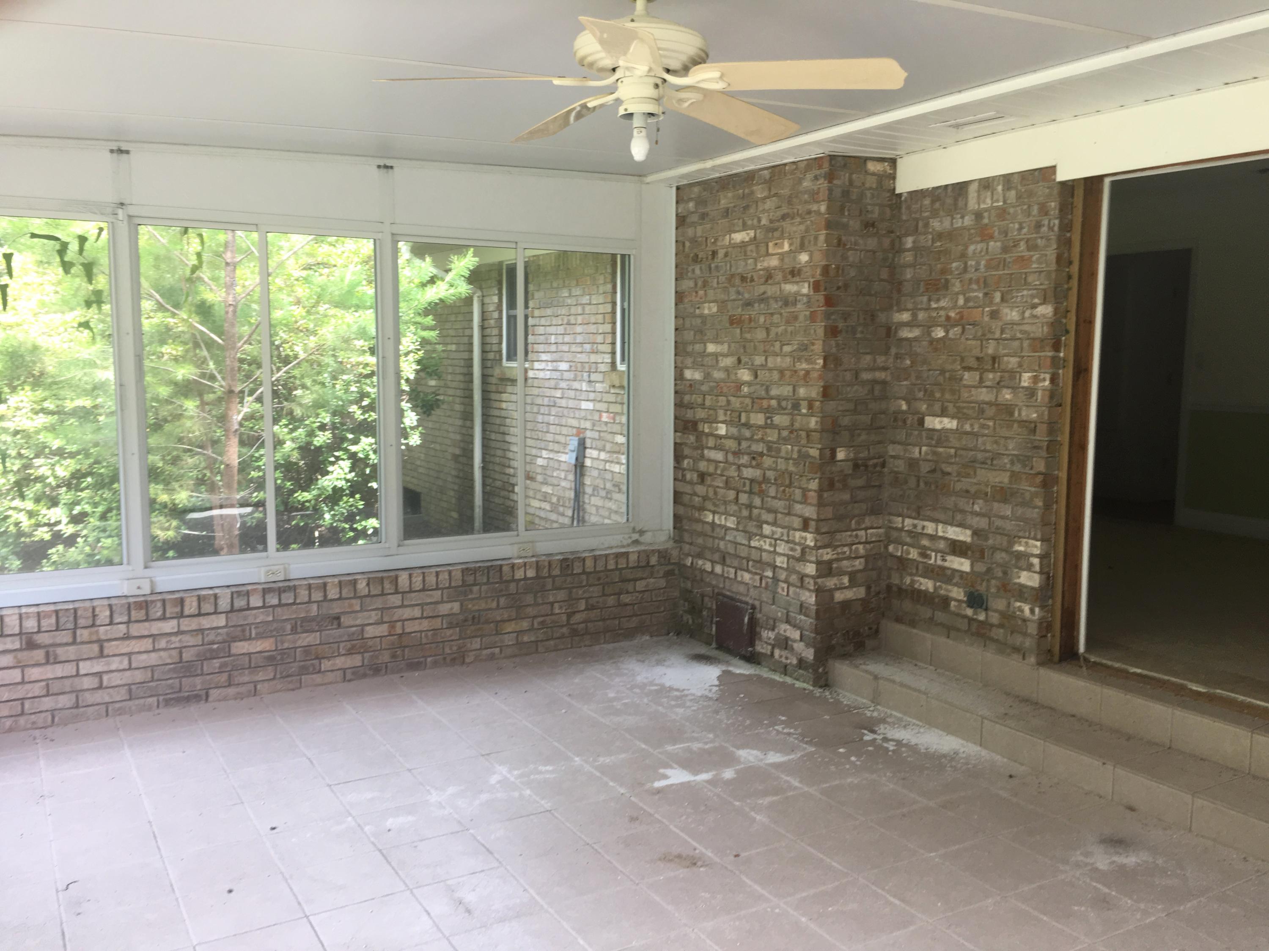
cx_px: 634
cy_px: 476
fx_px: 1063
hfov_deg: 61.7
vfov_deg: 48.2
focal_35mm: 29
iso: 32
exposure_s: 1/60
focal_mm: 4.15
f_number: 2.2
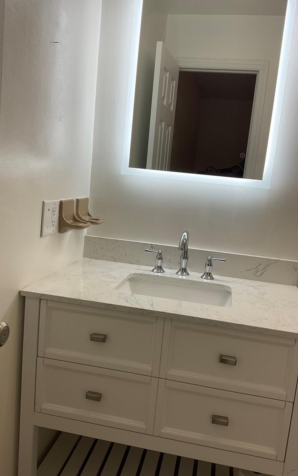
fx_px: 403
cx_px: 154
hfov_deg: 40.6
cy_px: 236
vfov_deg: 61.2
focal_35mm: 31
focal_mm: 3
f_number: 1.8
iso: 25
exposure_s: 1/106
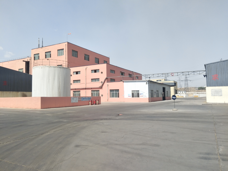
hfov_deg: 67.3
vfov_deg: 53.1
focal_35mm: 26
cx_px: 114
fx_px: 171
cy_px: 86
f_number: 2
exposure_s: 1/1464
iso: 50
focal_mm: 3.88
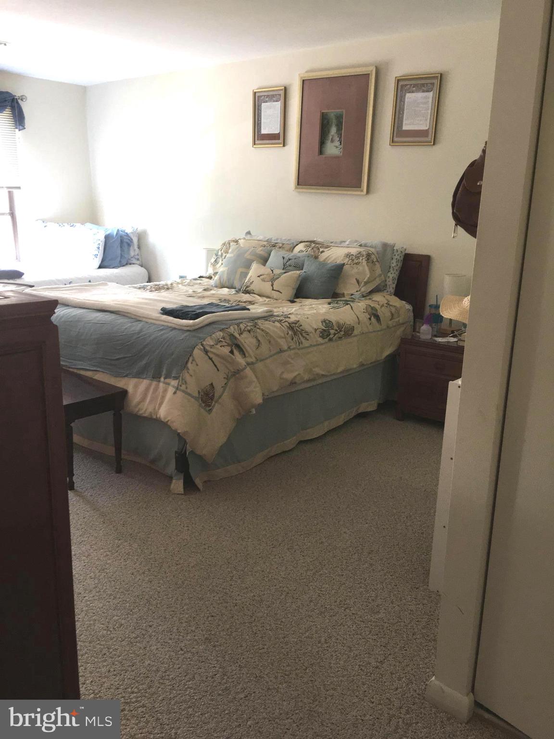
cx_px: 277
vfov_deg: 61.7
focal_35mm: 29
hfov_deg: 48.2
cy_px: 370
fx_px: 619
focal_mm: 4.15
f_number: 2.2
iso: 100
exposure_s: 1/30
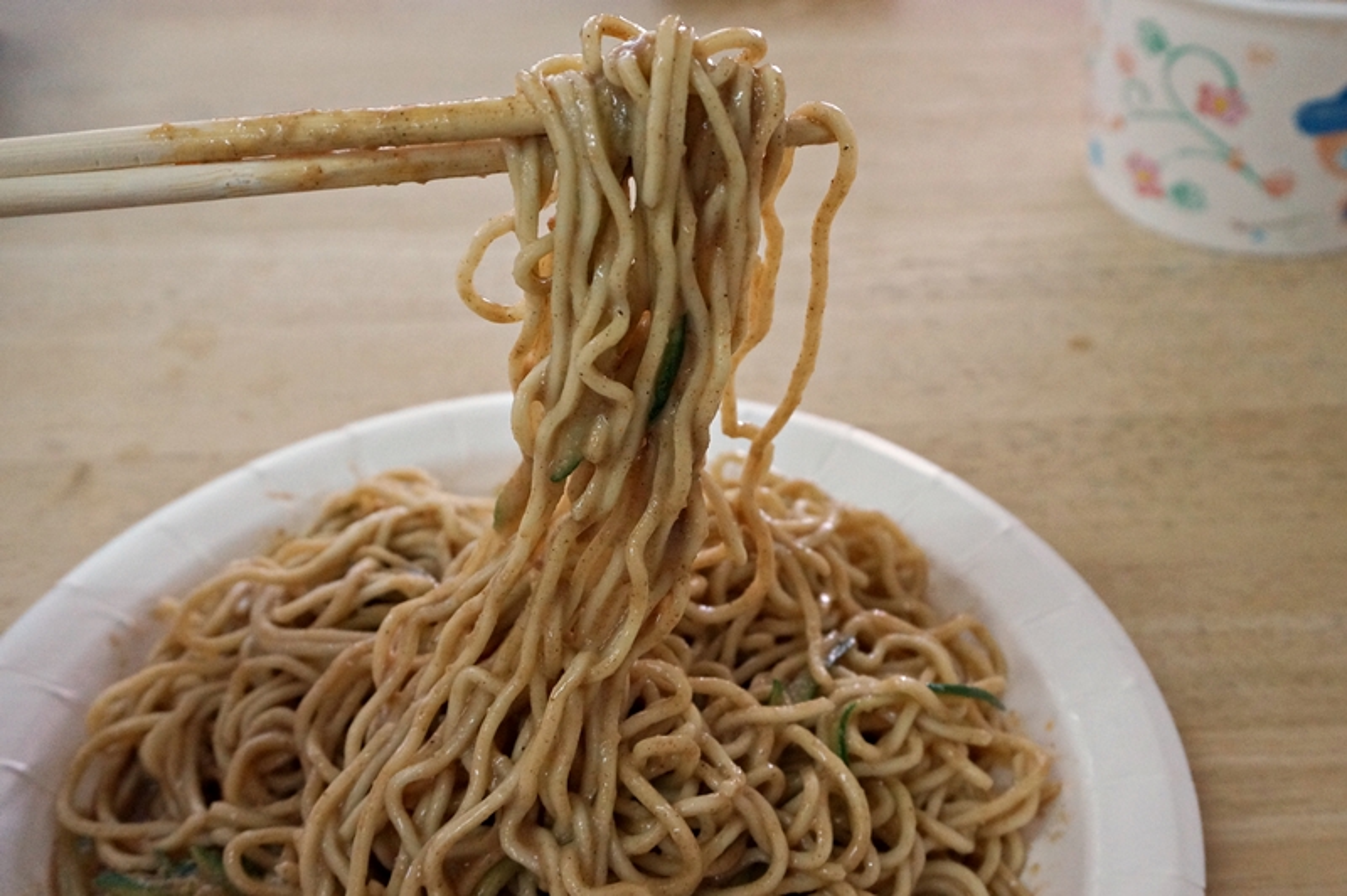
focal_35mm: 39
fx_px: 1458
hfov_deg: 49.6
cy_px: 448
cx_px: 674
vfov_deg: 34.2
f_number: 6.3
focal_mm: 26
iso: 1250
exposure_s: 1/60
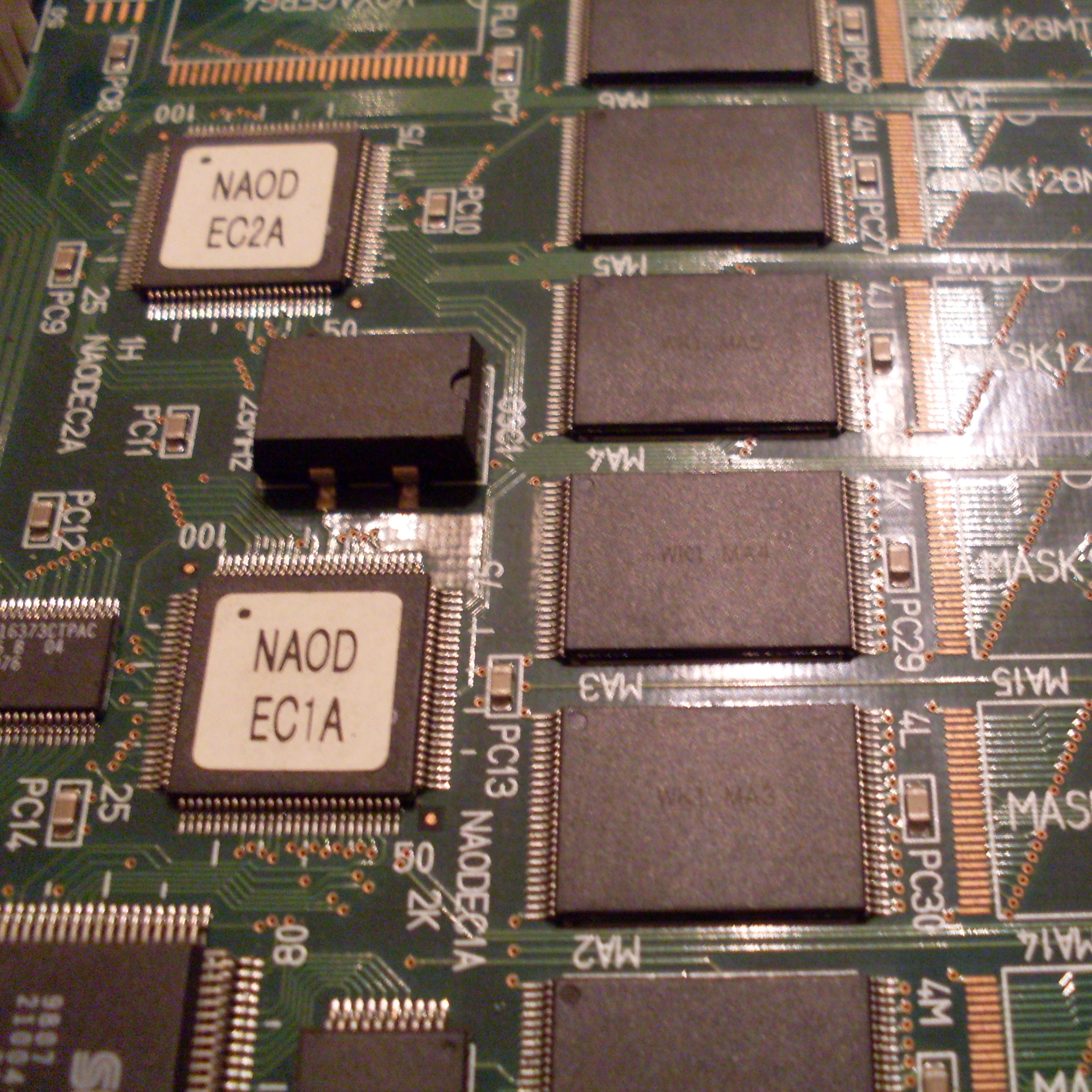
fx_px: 1606
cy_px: 544
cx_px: 694
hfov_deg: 37.3
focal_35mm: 45
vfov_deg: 37.6
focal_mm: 6.3
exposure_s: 1/6
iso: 200
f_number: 2.8
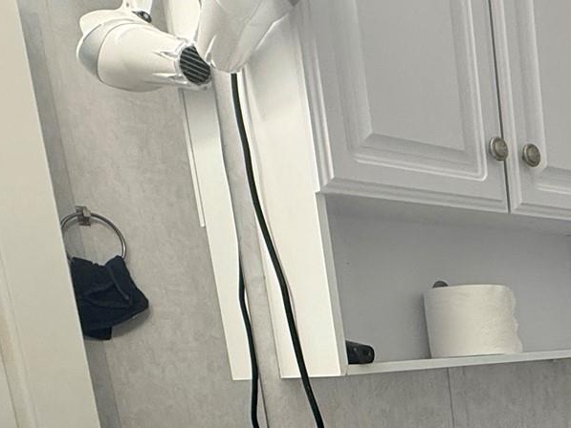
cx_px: 680
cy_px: 489
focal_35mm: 48
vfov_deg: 27.3
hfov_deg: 32.8
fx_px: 792
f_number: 2.2
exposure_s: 1/120
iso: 160
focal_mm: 2.22
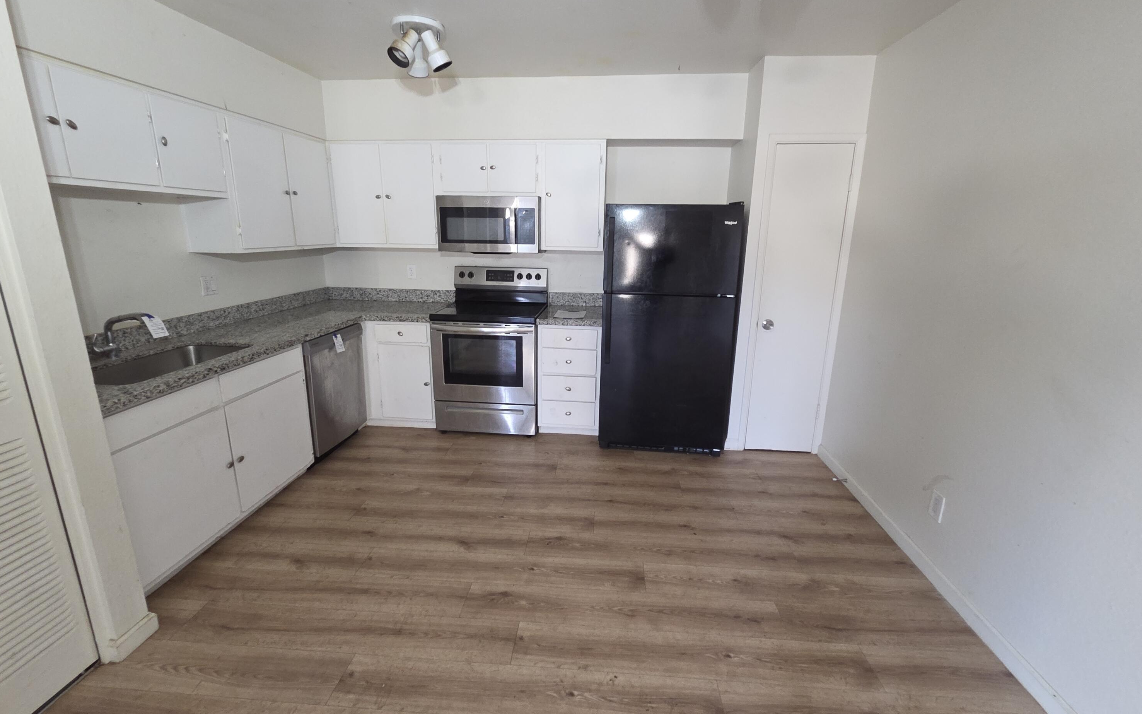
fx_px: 436
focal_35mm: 14
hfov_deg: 105.3
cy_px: 344
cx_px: 577
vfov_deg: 78.6
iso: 500
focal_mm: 2.2
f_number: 2.2
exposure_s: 1/60
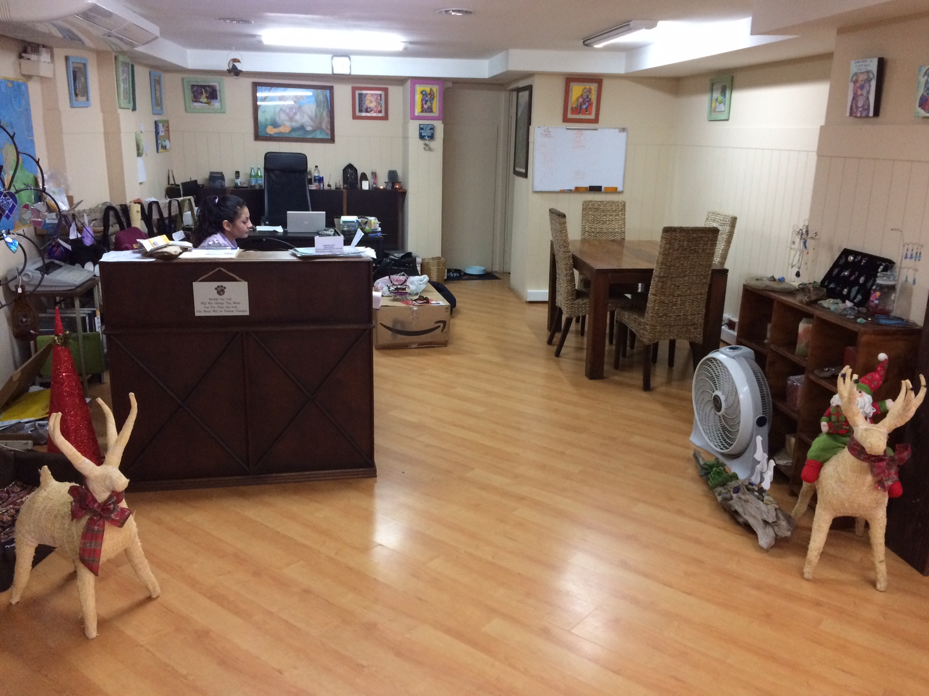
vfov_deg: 48.2
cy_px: 348
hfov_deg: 61.7
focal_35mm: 29
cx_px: 464
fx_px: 778
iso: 200
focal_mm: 4.15
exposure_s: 1/30
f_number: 2.2
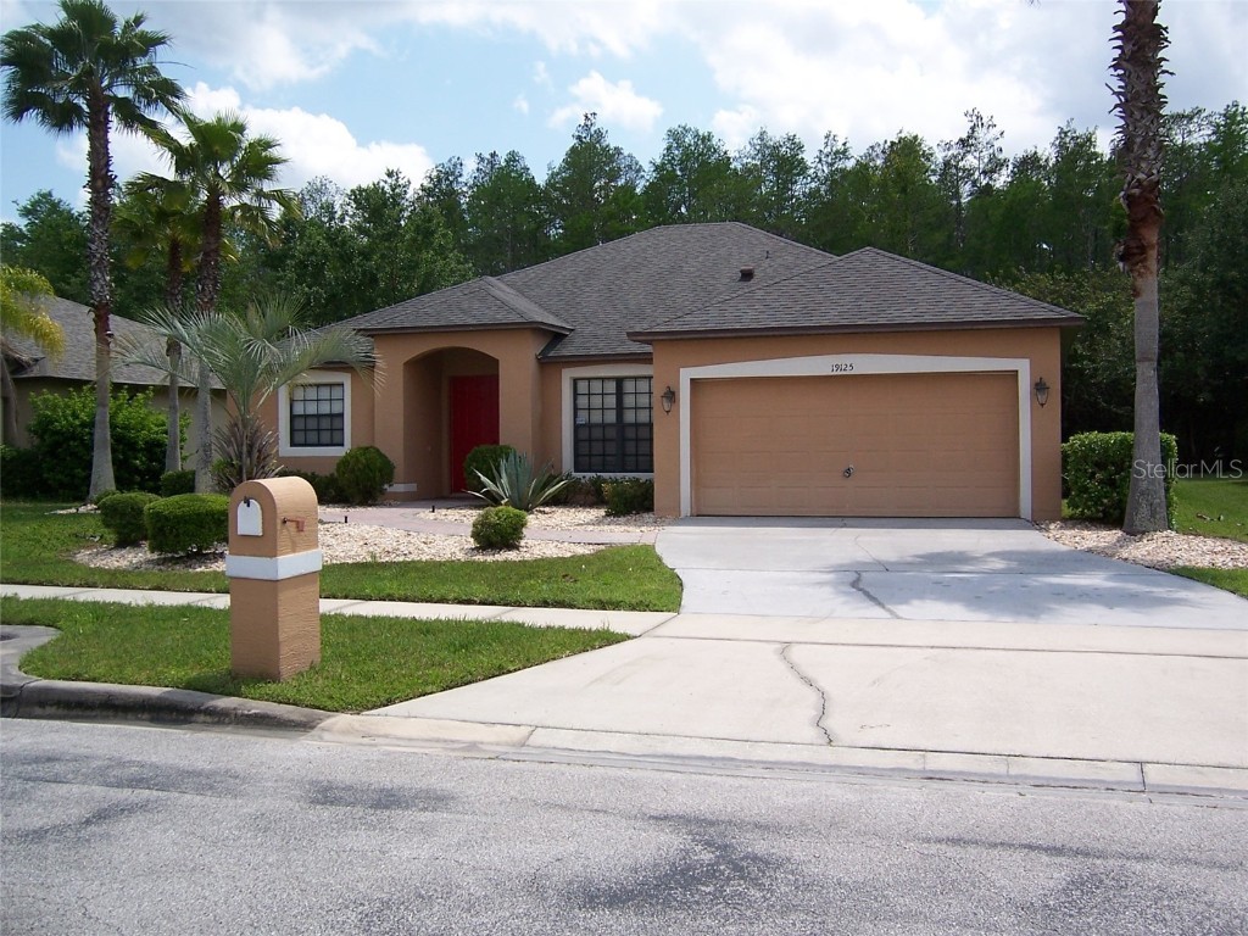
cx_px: 624
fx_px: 1190
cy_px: 468
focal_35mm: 33
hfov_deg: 55.4
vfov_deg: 42.9
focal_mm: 5.5
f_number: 4
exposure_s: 1/750
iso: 80
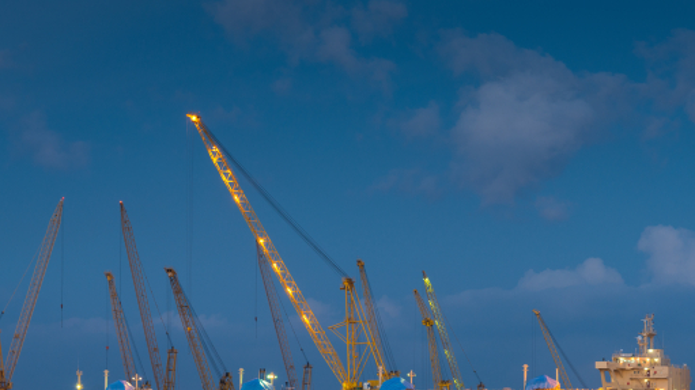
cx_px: 435
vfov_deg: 7.6
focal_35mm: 160
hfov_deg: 13.4
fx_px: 2948
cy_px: 328
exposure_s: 1.3
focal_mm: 92
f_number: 6.3
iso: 100
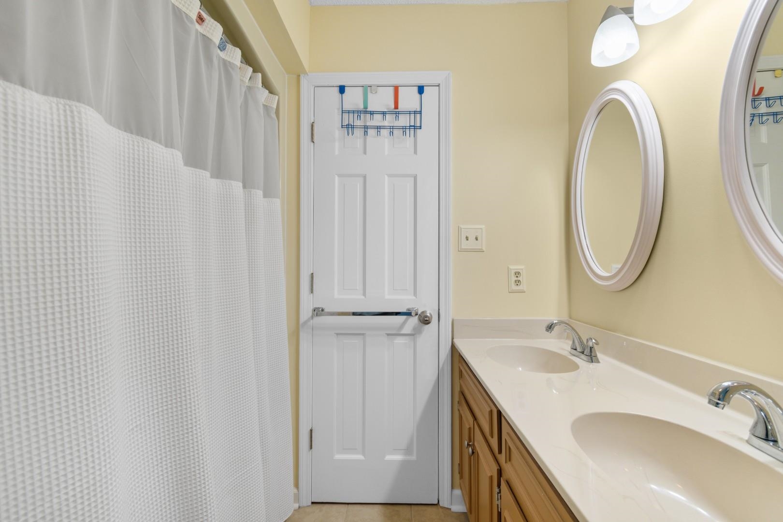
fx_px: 326
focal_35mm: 15
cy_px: 261
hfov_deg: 100.4
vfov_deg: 77.3
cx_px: 392
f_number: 4.5
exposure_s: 1/40
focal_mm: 10
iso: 100
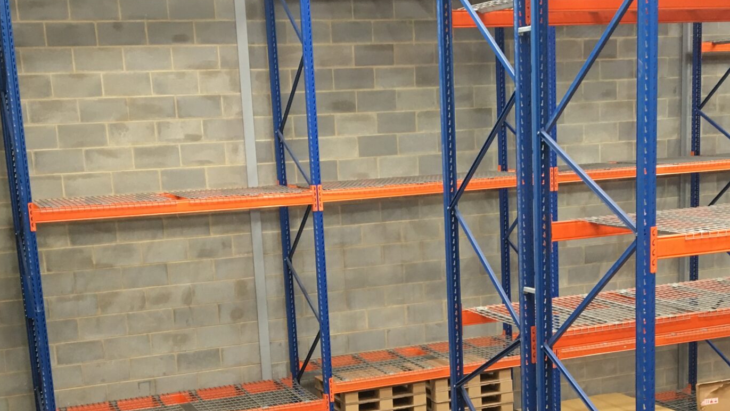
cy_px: 361
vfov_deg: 20.0
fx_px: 1142
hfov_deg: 35.4
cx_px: 426
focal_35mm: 59
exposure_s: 1/33
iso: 125
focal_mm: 4.15
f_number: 2.2
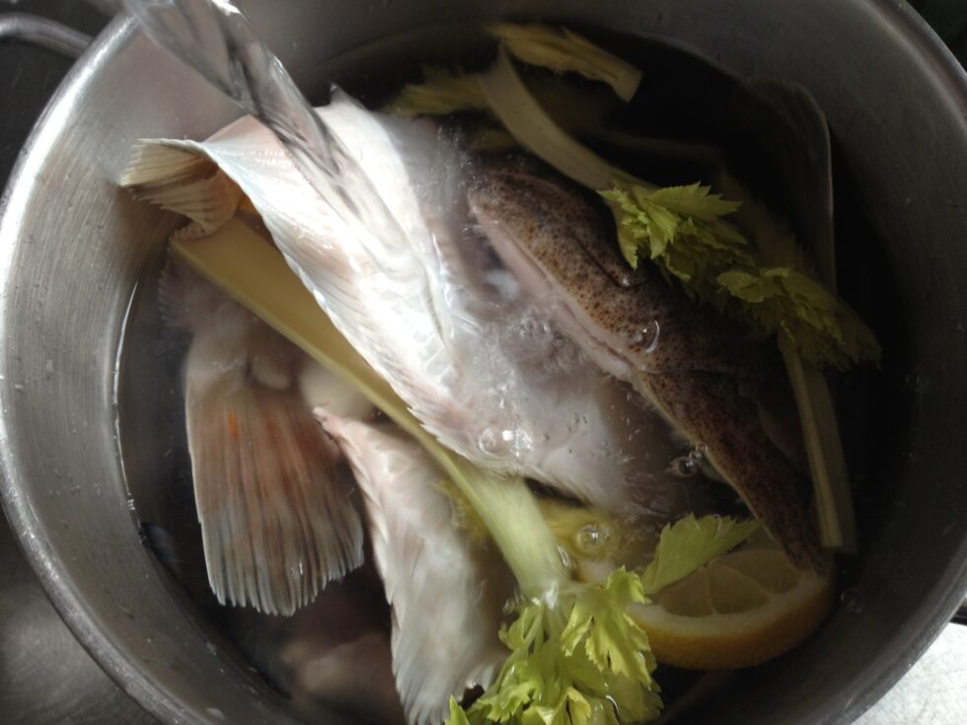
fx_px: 978
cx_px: 484
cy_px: 362
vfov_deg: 40.7
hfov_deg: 52.6
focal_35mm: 35
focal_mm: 4.28
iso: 64
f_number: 2.4
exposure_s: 1/24
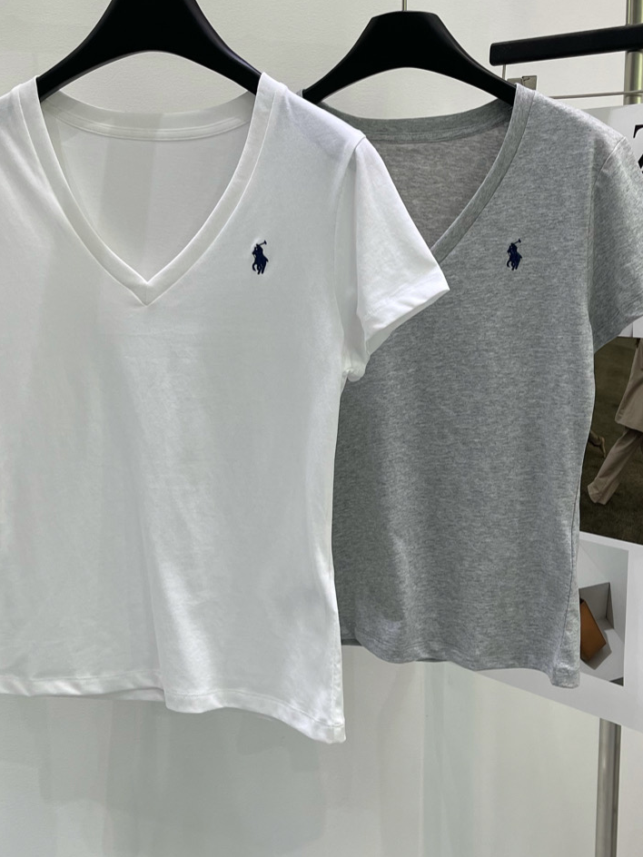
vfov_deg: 40.4
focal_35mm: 47
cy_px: 400
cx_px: 286
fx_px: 1164
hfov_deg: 30.9
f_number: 1.6
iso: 64
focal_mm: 5.1
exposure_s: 1/100
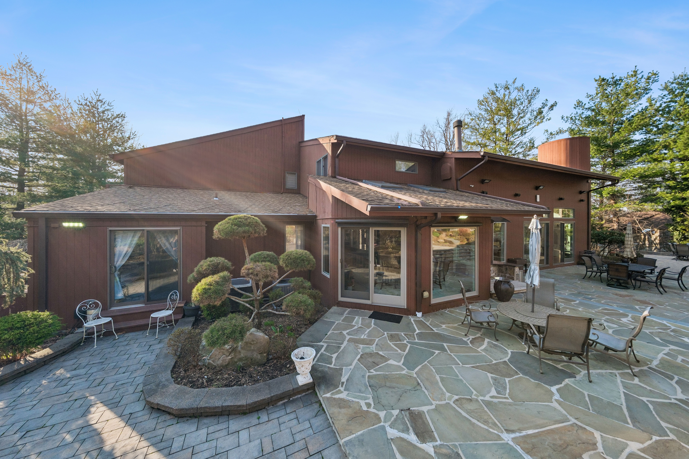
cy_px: 230
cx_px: 344
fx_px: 230
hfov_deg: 112.6
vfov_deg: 90.0
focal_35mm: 12
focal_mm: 8
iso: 400
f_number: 5.6
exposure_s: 1/500
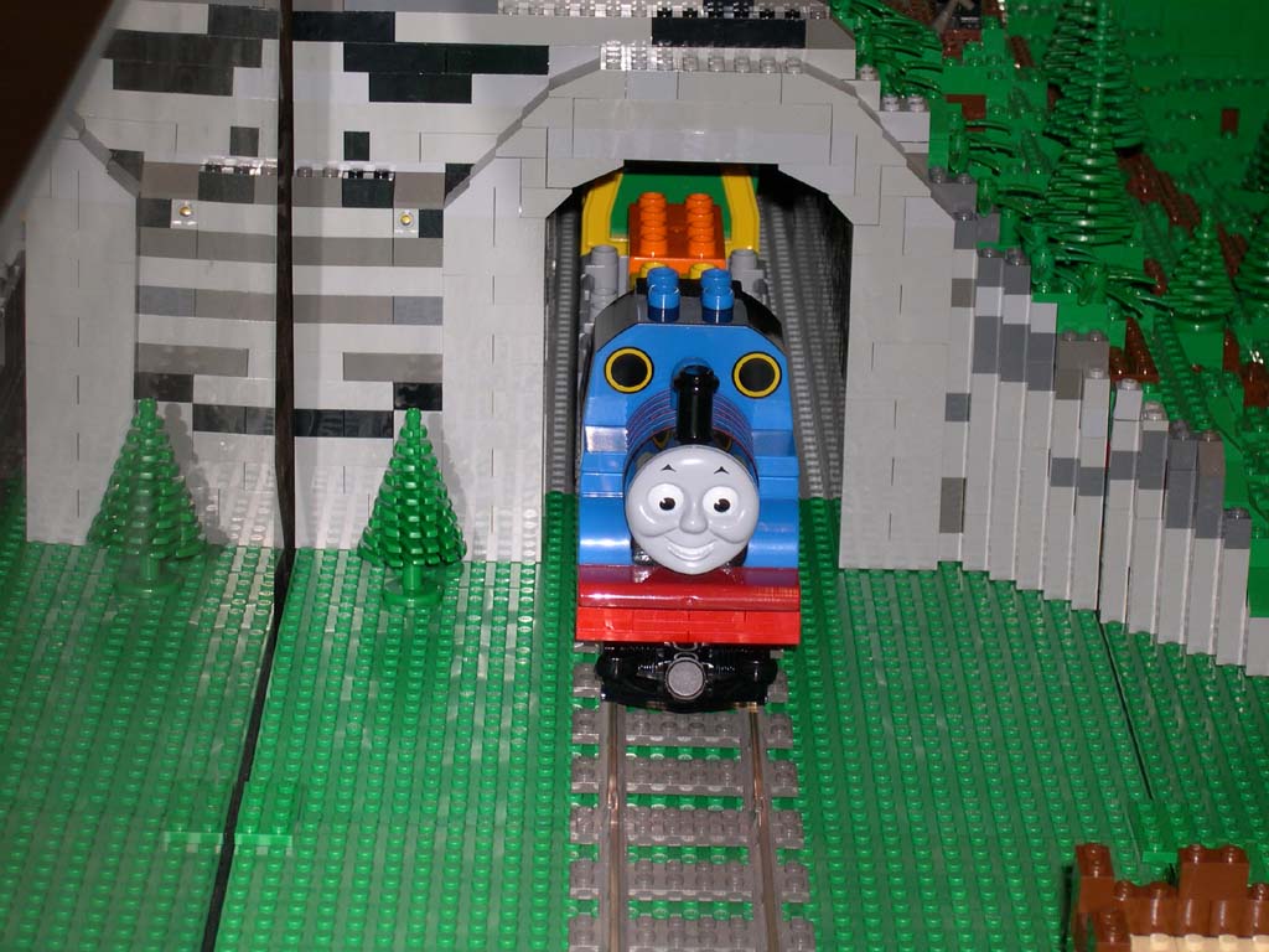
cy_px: 476
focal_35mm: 102
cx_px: 634
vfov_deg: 14.5
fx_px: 3739
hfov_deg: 19.3
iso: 100
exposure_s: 1/60
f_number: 4.8
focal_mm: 21.6
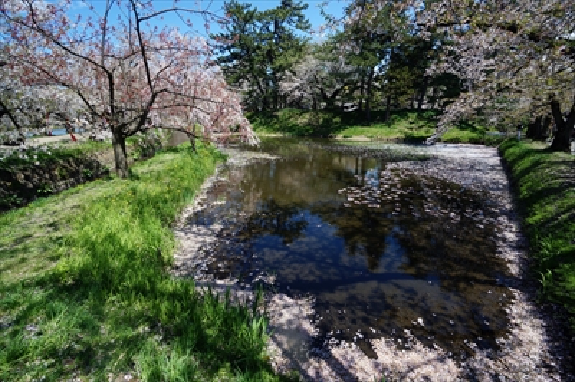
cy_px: 191
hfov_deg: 100.4
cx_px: 288
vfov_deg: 77.2
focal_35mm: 15
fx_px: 239
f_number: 9
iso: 100
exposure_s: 1/160
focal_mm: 10
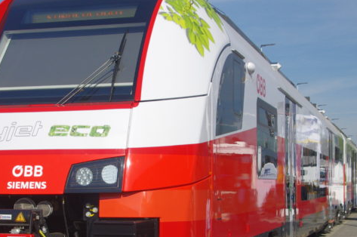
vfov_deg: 17.4
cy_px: 141
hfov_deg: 26.0
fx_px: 772
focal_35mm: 78
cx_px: 141
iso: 400
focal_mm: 24
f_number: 8
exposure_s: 1/400
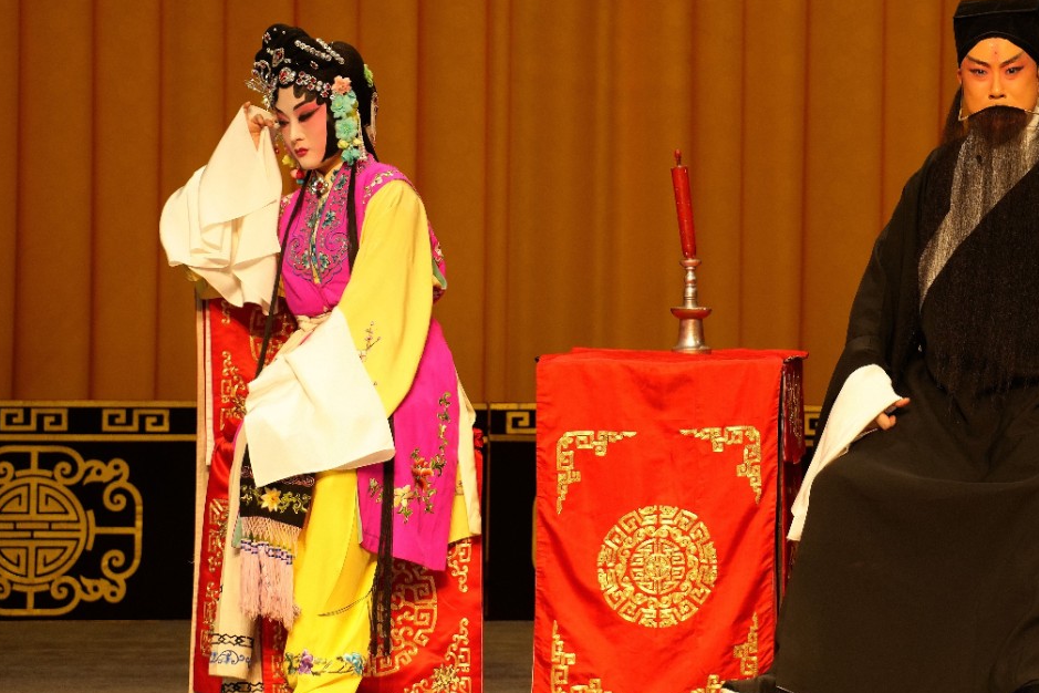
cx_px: 700
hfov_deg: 6.9
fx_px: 8600
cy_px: 304
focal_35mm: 298
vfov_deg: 4.6
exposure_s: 1/200
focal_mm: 200
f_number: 6.3
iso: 800
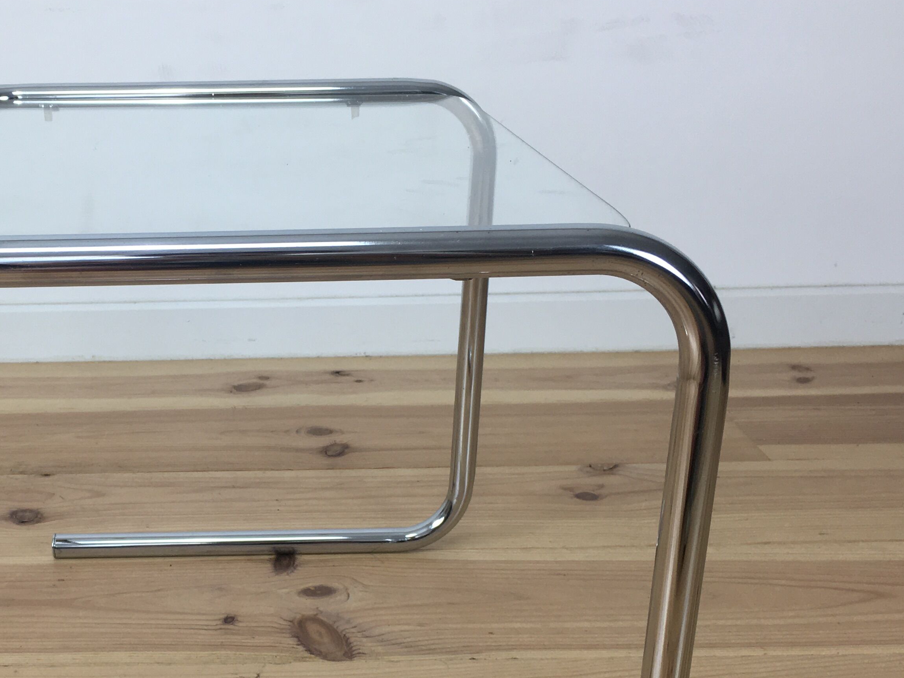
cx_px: 214
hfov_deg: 36.5
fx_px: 1332
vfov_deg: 28.1
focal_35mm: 51
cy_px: 515
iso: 32
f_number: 2.2
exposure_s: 1/50
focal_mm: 4.15
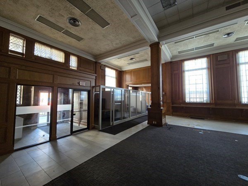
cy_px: 93
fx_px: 93
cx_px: 124
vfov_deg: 89.9
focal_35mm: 13
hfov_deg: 106.2
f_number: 2.2
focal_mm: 2.2
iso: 500
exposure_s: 1/60
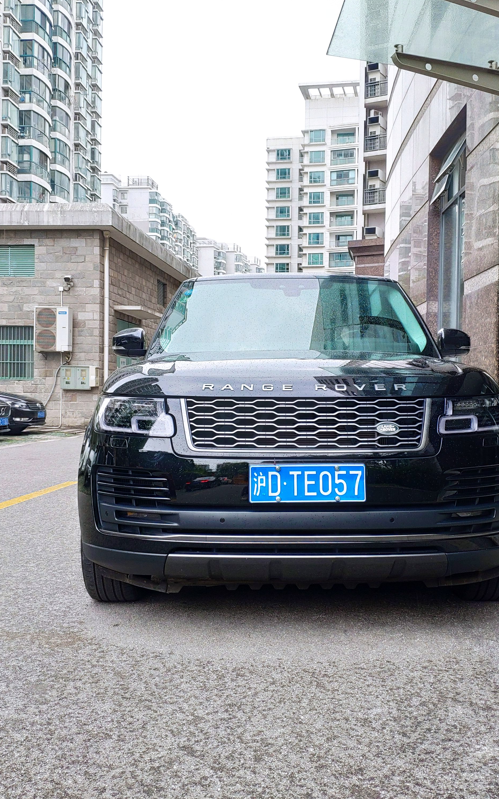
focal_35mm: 30
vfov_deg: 62.9
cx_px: 292
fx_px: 653
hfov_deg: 41.7
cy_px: 400
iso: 100
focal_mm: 4.22
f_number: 1.8
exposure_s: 1/304
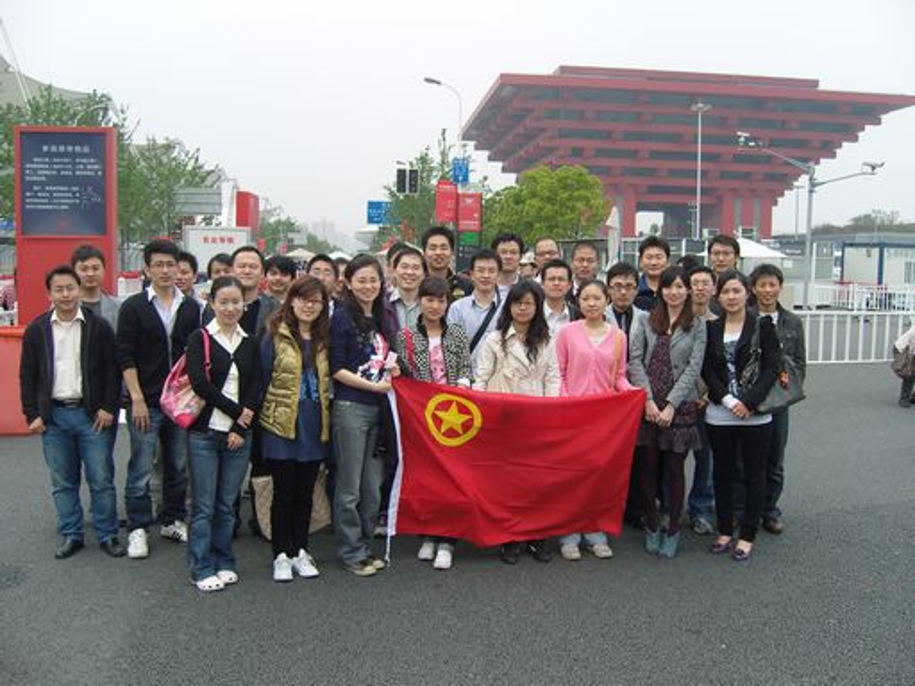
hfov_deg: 54.0
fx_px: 899
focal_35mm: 34
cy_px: 343
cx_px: 458
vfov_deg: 41.8
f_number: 7
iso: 100
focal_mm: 7.3
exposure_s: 1/125
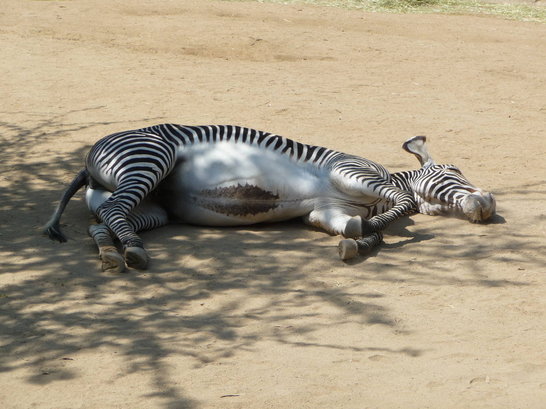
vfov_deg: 10.5
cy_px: 204
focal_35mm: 141
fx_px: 2224
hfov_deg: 14.0
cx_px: 273
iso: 100
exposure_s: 1/640
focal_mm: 24.1
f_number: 4.8
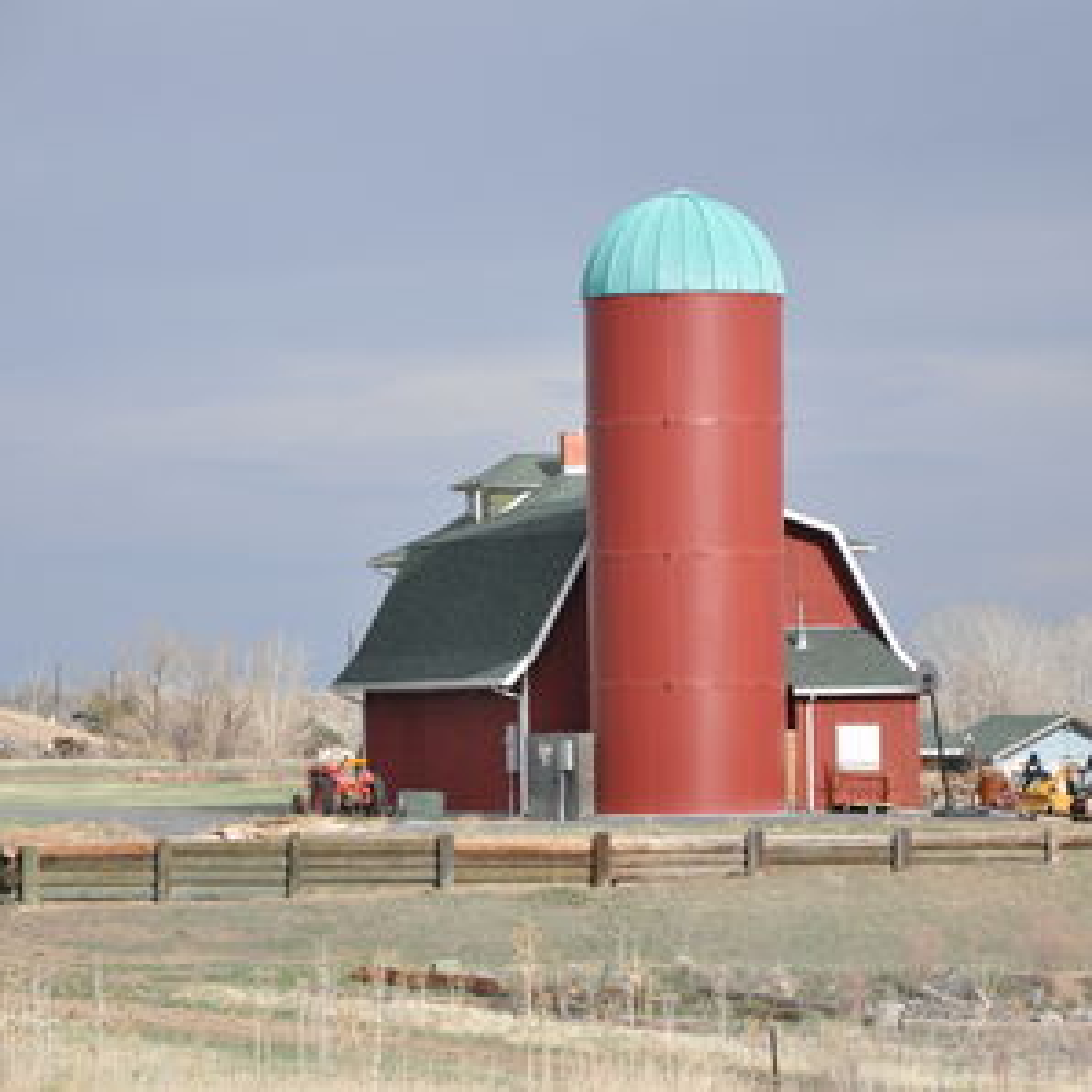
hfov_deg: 8.6
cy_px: 546
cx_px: 636
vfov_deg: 8.6
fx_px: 7232
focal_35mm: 203
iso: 1600
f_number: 8
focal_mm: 105
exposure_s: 1/4000
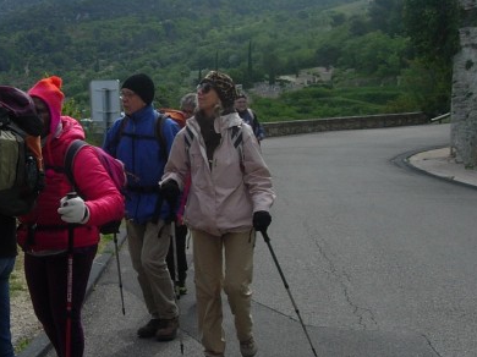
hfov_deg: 24.7
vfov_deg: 18.9
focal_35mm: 78
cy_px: 161
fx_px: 1074
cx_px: 113
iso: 64
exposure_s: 1/443
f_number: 4.8
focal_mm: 7.8
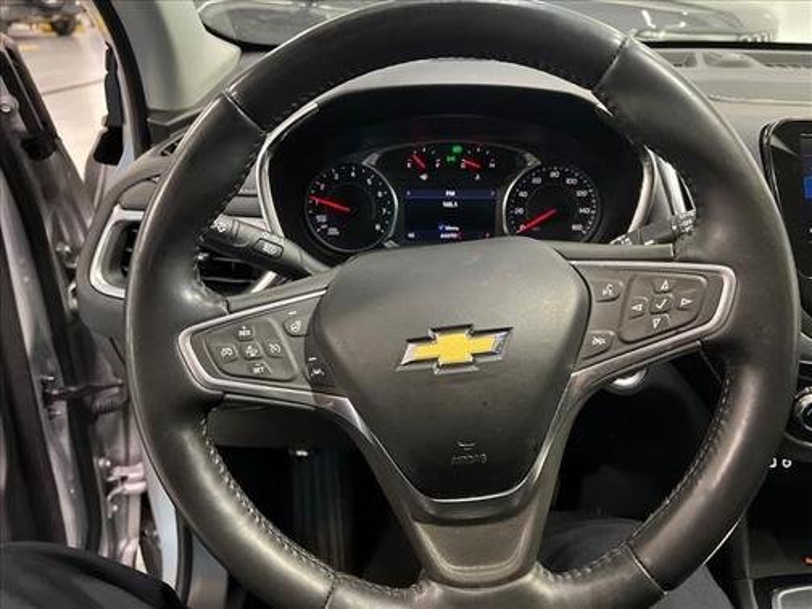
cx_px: 406
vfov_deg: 53.1
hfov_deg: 67.3
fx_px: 610
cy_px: 304
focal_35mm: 26
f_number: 1.5
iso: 500
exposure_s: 1/30
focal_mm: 5.7
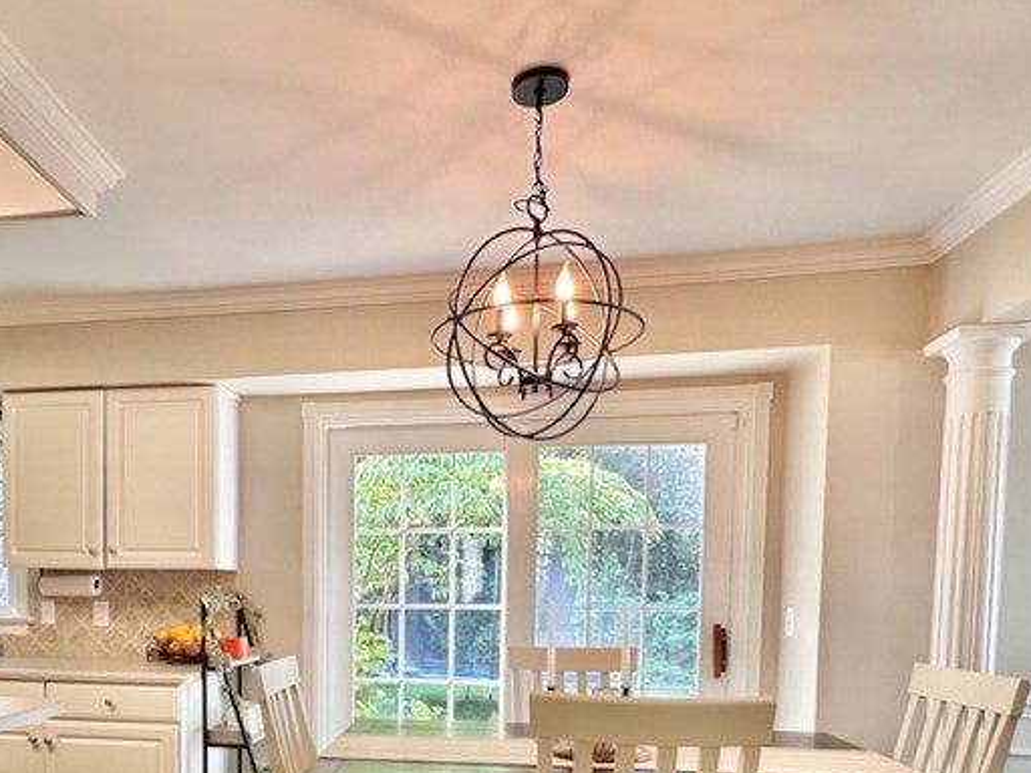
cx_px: 316
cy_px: 638
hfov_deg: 61.4
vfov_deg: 46.6
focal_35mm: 28
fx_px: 834
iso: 160
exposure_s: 1/120
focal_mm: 2.22
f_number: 2.2
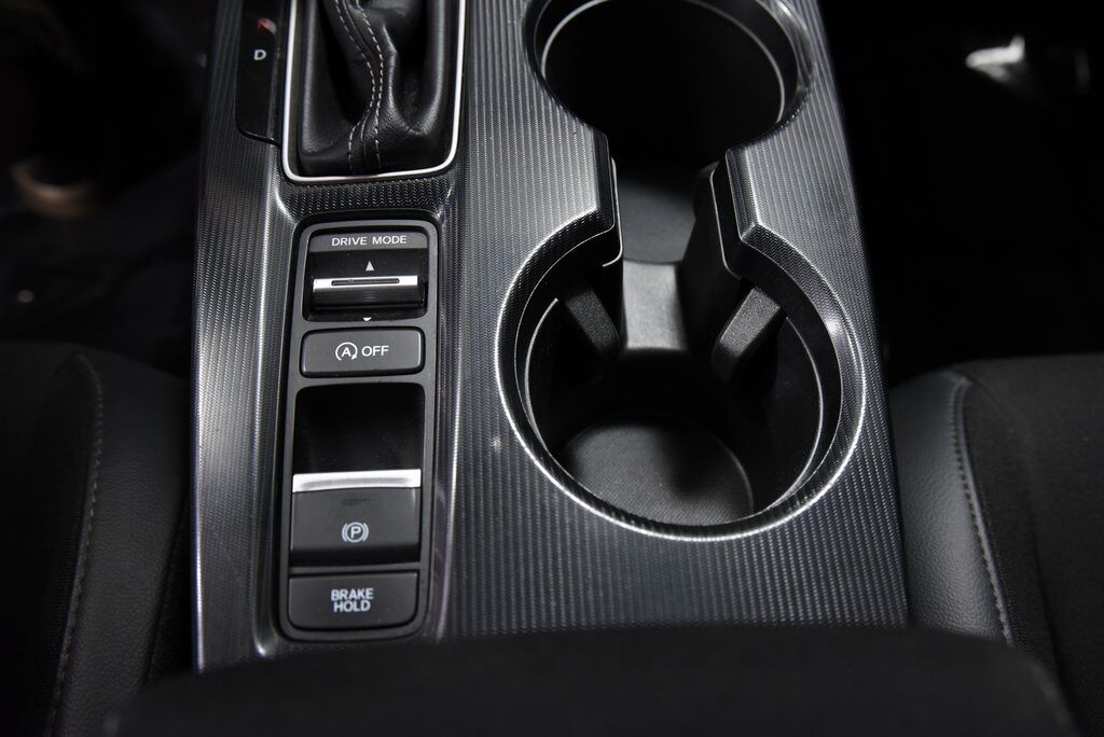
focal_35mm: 31
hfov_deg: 60.3
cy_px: 368
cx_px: 552
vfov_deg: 42.4
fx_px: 951
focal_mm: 31
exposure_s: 1/25
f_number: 5
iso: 2500
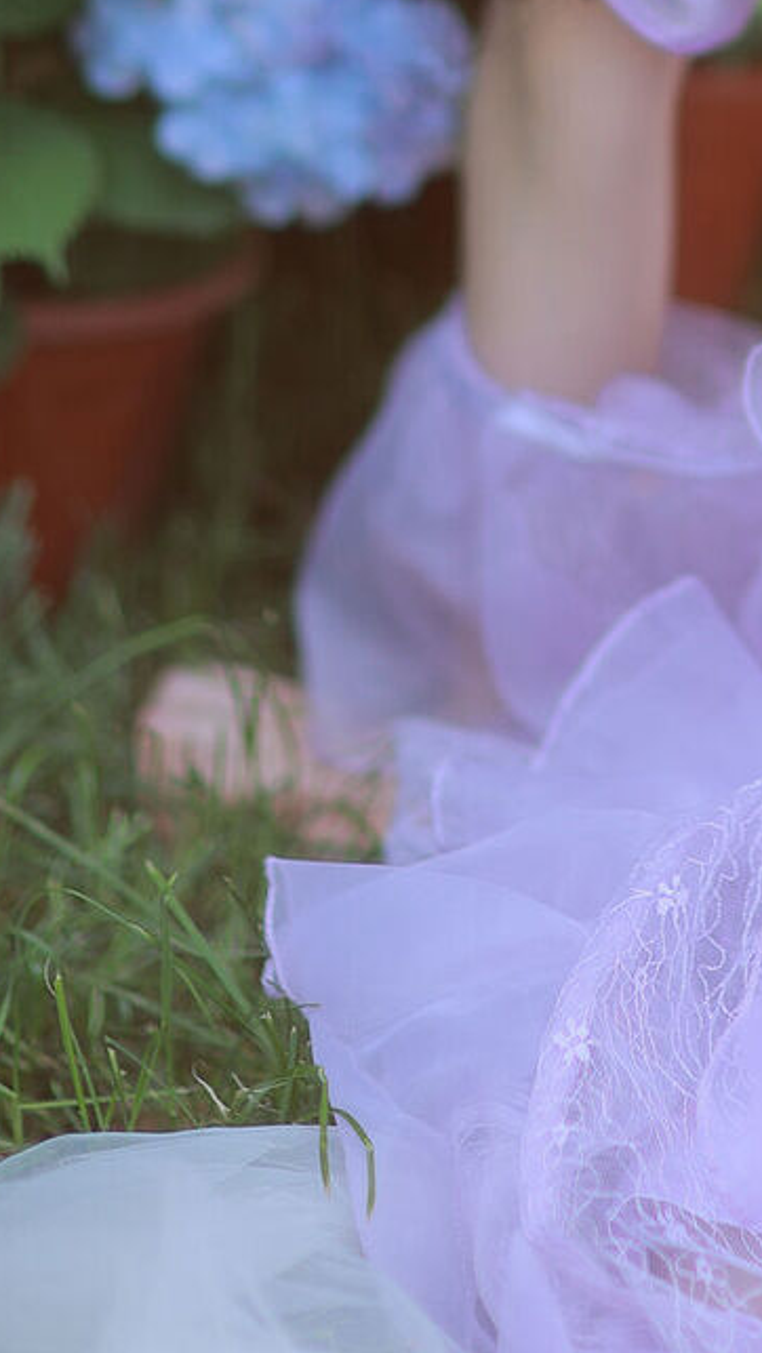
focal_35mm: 218
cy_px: -270
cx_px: 977
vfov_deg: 9.7
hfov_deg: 5.5
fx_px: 7826
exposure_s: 1/1250
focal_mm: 85
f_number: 1.6
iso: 100
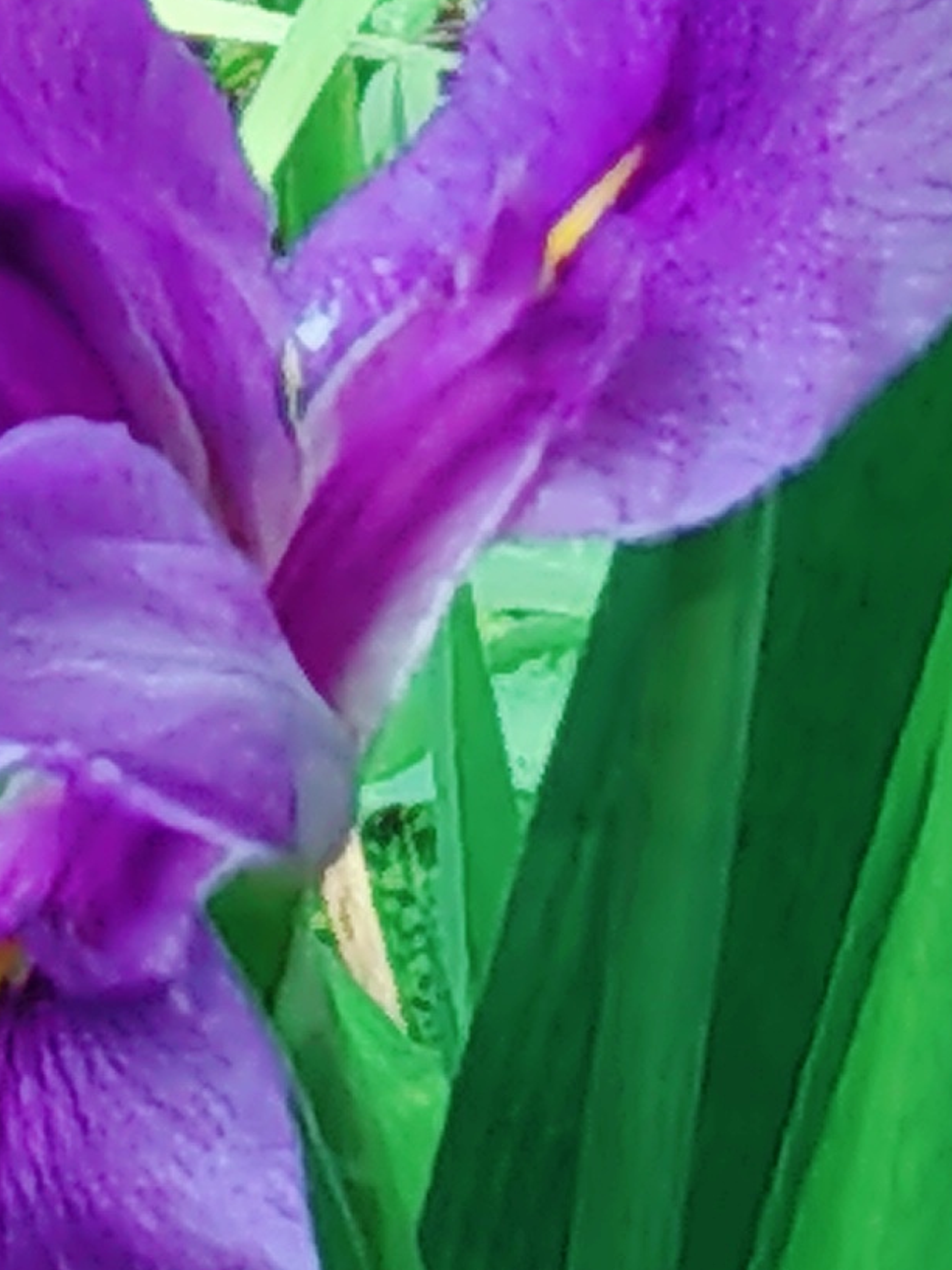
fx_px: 20582
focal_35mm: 561
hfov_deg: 2.6
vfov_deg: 3.5
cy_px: -1166
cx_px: -368
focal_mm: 5.72
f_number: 2
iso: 80
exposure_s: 1/266
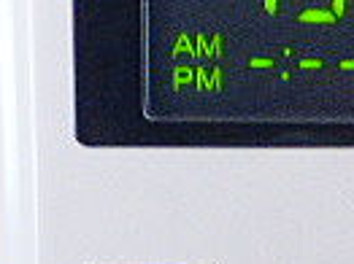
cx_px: 446
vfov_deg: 15.0
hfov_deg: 18.8
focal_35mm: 98
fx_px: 1001
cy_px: 170
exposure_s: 1/25
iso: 400
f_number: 2.8
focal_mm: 3.58
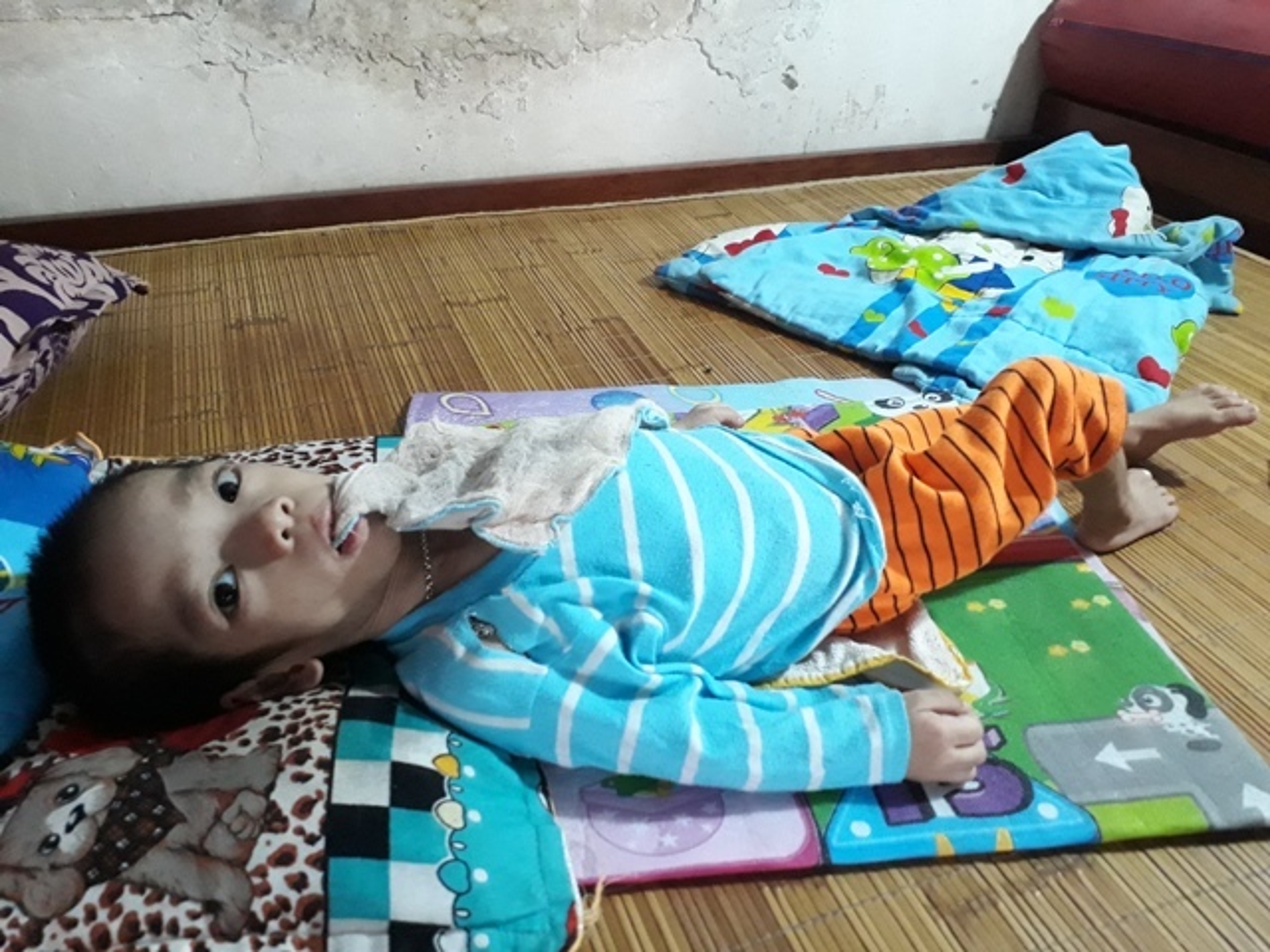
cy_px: 476
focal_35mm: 27
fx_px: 991
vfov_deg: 51.4
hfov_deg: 65.3
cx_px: 635
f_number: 1.9
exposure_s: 1/17
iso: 640
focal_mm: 3.6
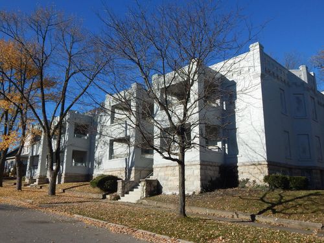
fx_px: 290
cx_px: 162
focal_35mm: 31
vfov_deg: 45.4
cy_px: 122
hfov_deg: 58.4
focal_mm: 5.6
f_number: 6.5
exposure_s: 1/640
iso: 125
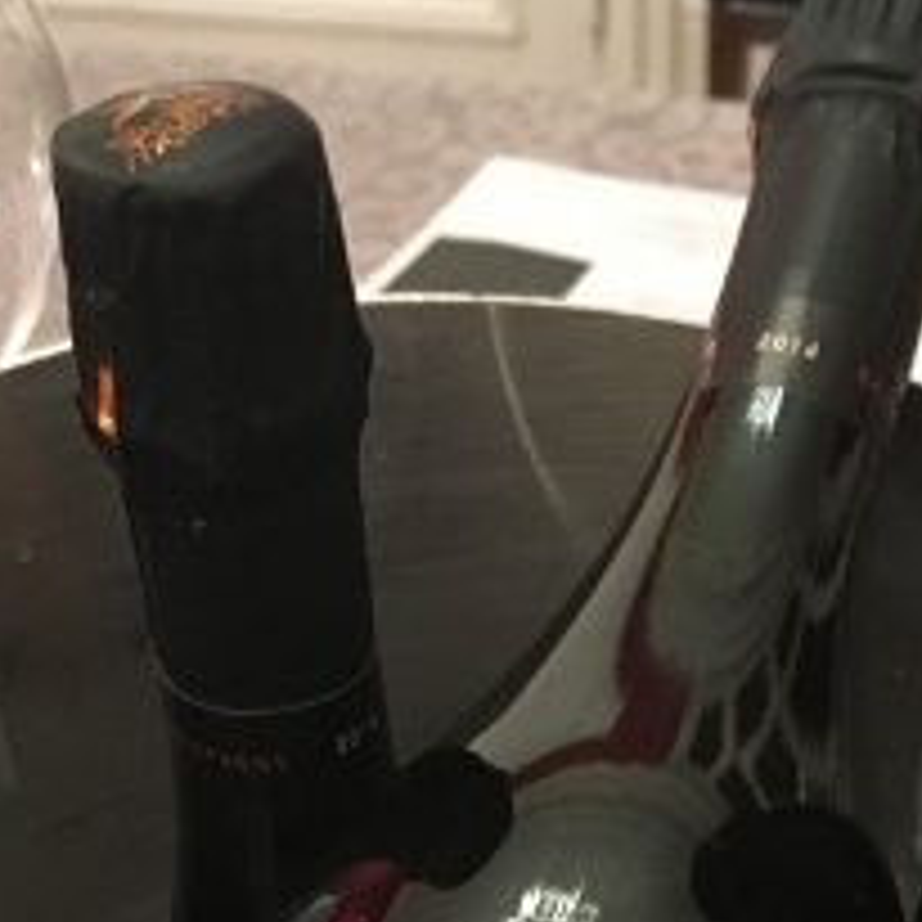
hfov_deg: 21.6
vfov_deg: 19.2
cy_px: 1354
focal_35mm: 80
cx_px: 603
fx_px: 2411
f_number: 2.2
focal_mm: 4.15
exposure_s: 1/17
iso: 400
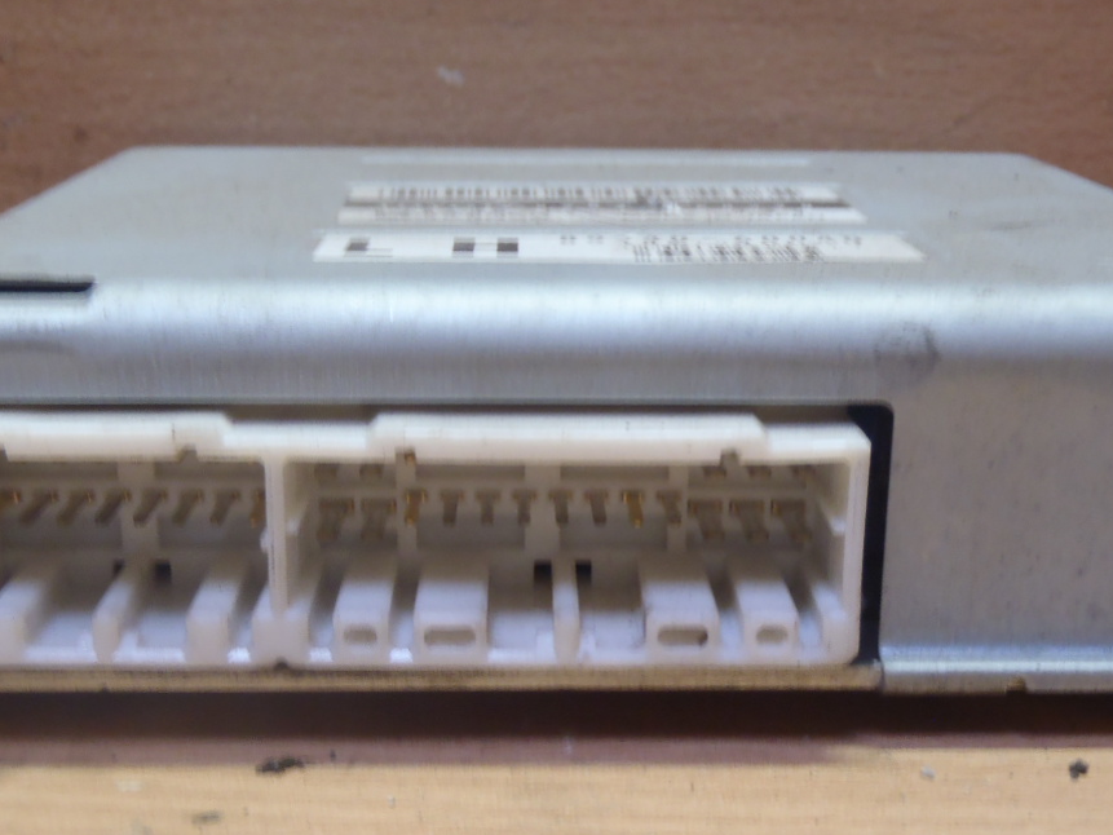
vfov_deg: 26.5
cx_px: 579
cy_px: 477
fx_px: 1769
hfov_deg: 34.9
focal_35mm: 55
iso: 200
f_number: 4.7
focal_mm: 6.64
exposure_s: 1/6
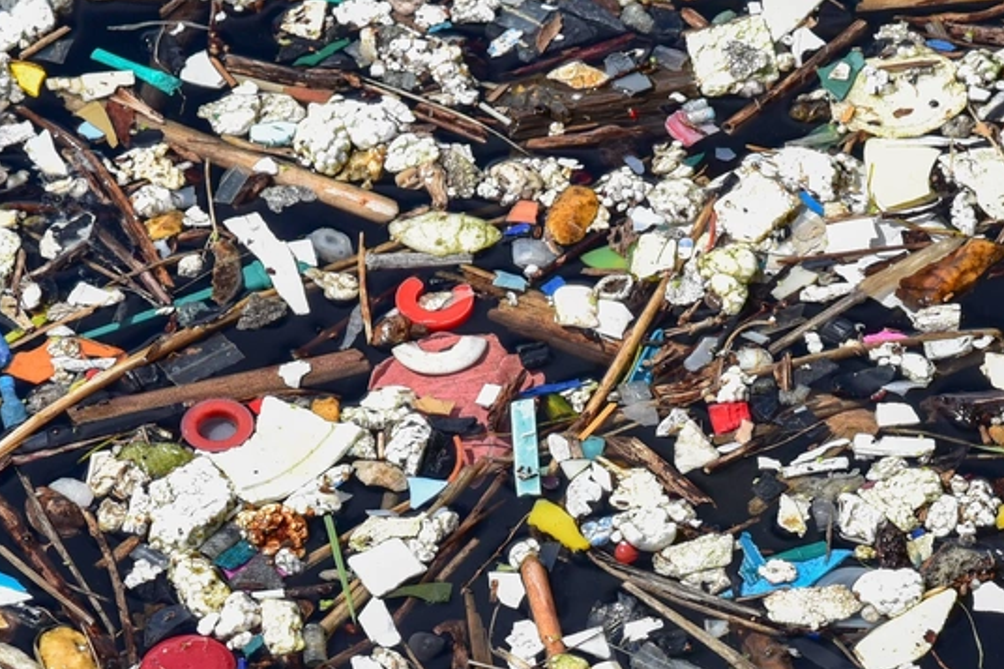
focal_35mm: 344
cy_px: 538
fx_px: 9590
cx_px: 774
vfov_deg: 4.0
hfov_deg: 6.0
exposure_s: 1/500
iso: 400
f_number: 11
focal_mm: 120
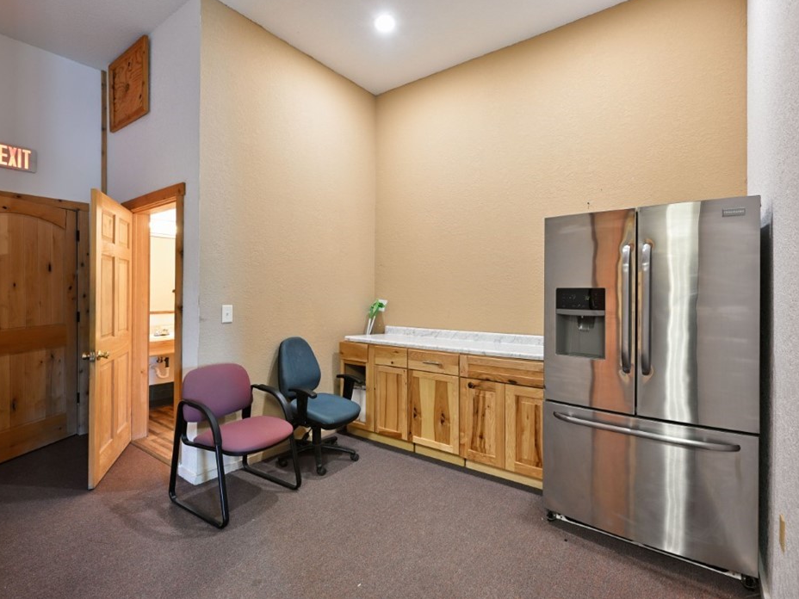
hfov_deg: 87.7
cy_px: 289
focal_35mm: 18
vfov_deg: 71.6
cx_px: 375
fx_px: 415
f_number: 5.6
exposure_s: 1/4
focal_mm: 16
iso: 250
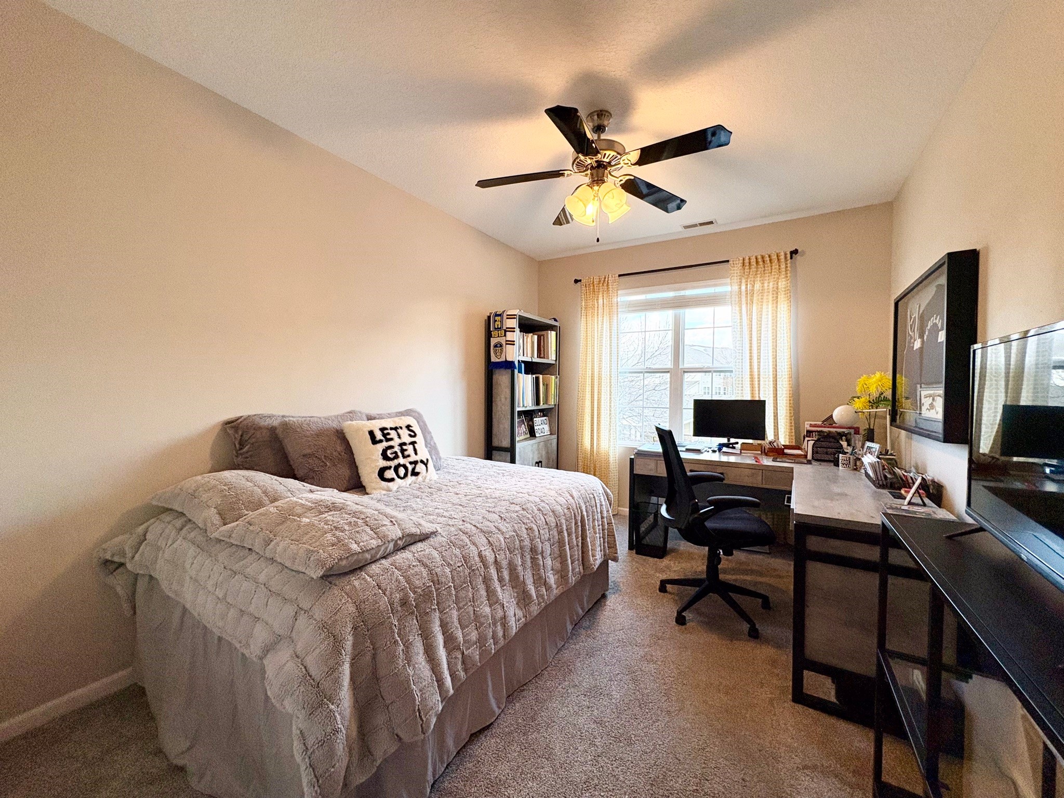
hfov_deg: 102.1
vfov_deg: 85.7
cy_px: 399
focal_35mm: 14
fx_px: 430
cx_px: 532
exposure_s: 1/120
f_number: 2.2
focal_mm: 2.22
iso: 320
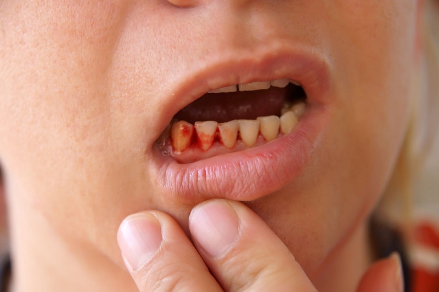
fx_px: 1006
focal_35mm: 82
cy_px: 146
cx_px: 220
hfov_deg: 24.6
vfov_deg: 16.5
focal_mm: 55
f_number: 4
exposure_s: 1/160
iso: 100
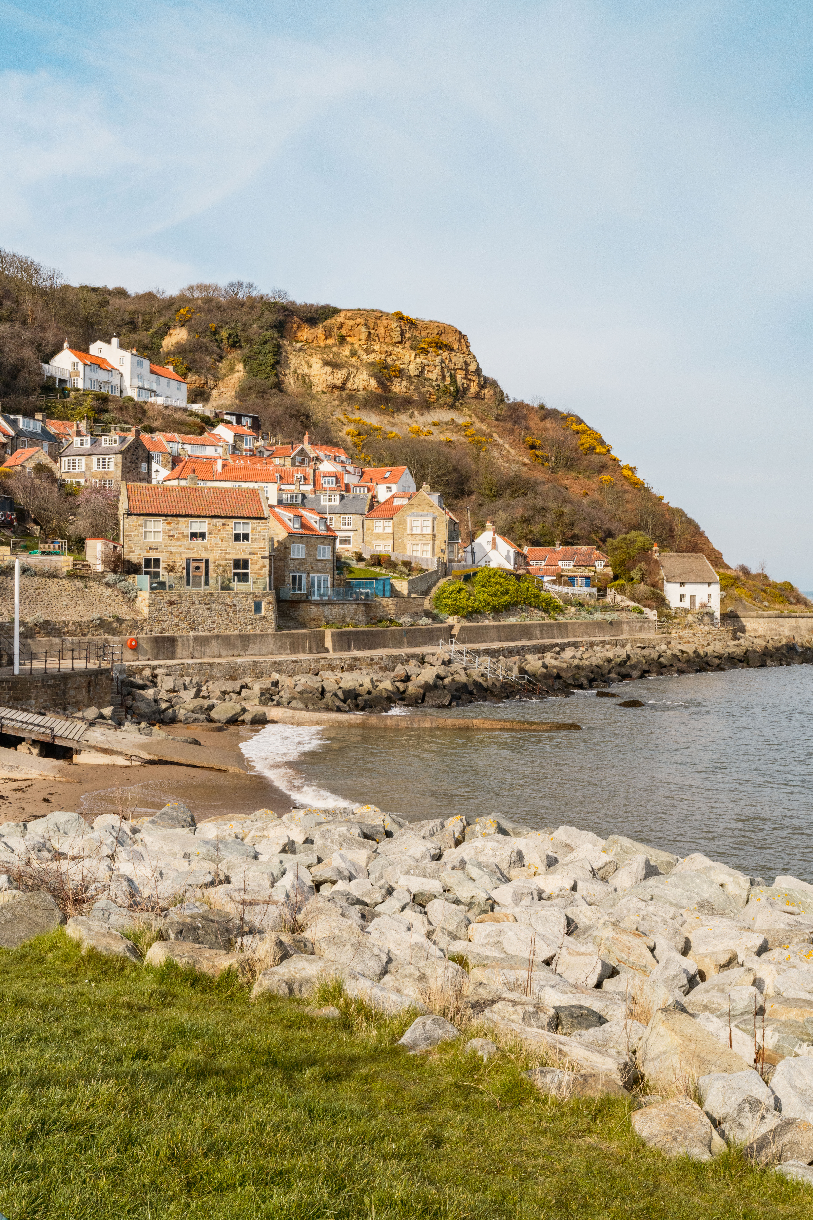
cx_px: 406
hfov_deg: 35.9
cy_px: 610
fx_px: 1253
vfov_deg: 51.9
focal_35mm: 37
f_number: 20
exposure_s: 1/100
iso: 640
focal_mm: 37
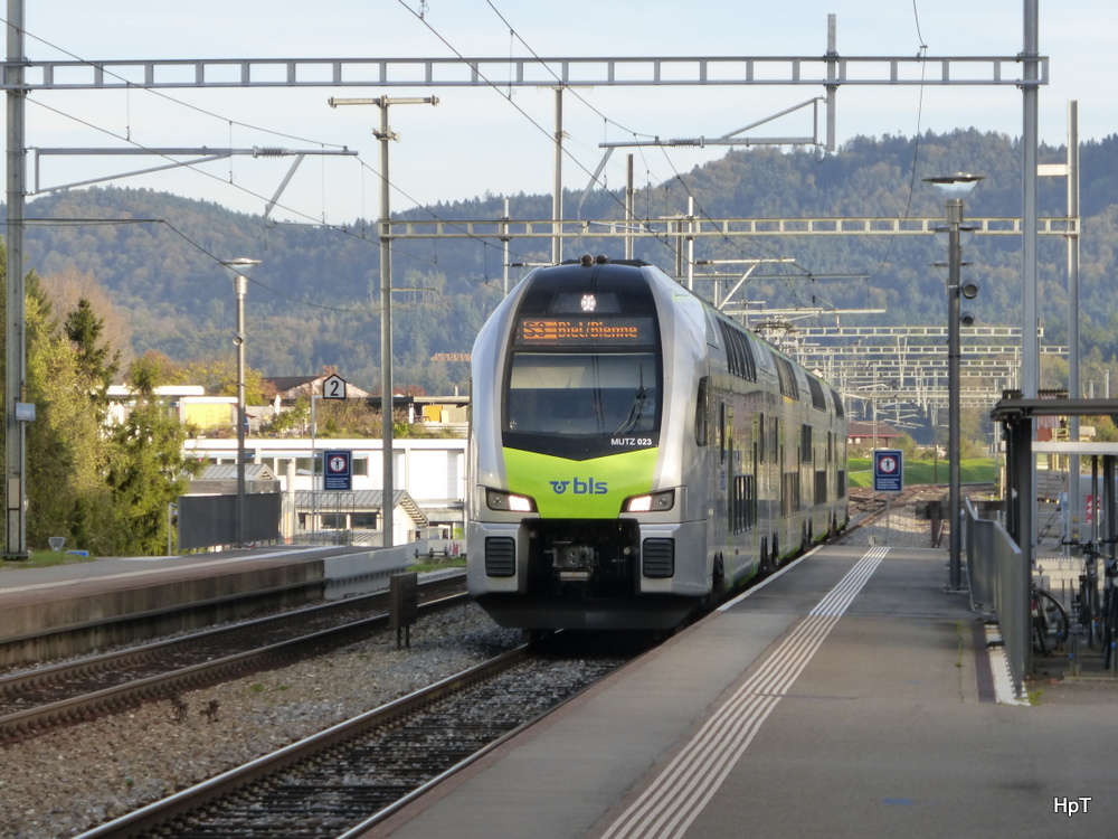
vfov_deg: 7.7
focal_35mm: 193
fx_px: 6233
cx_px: 559
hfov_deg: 10.2
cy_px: 420
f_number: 5.4
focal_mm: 31.3
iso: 160
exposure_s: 1/125
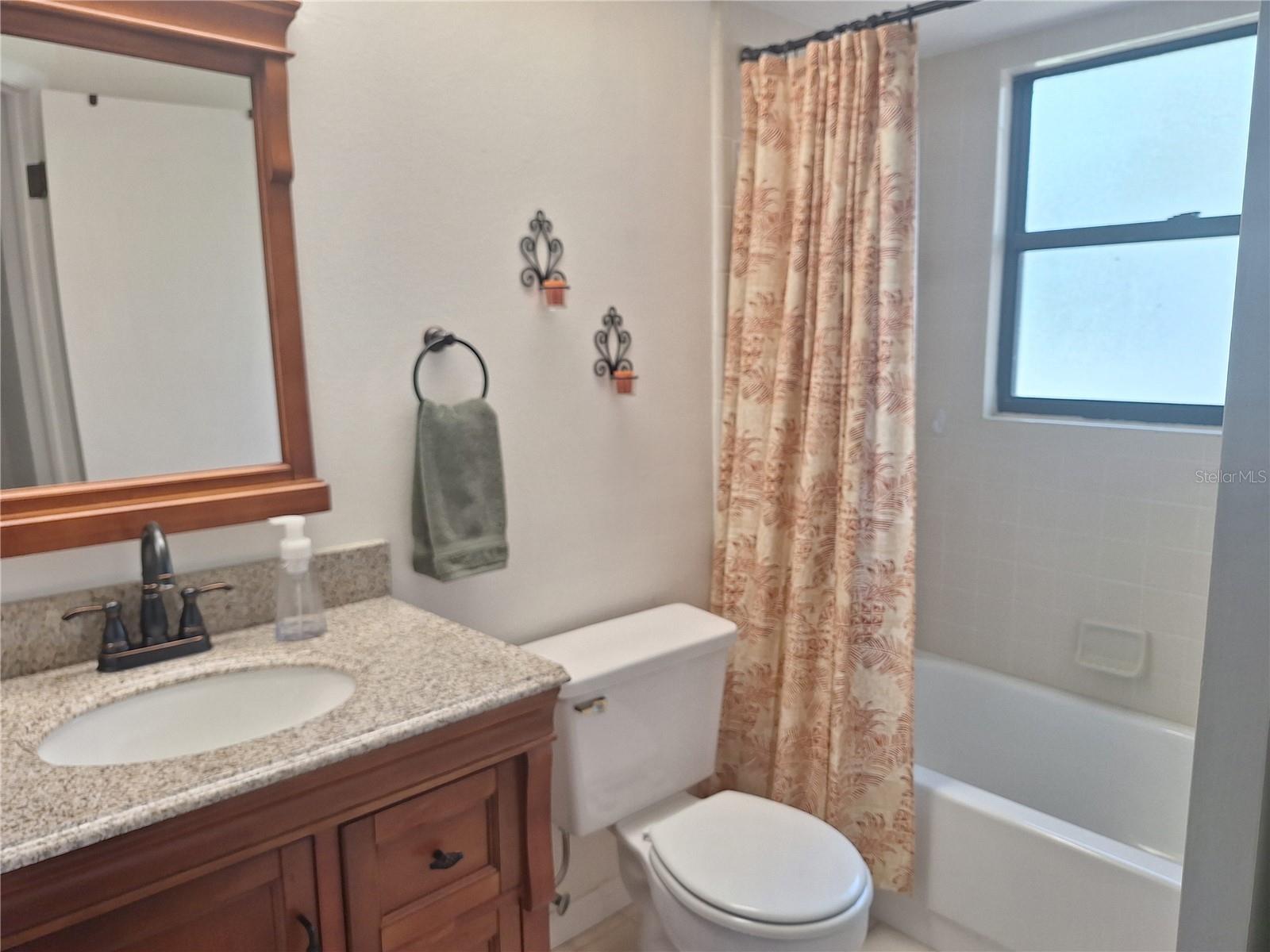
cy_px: 476
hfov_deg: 73.9
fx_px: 844
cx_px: 635
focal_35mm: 23
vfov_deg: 58.9
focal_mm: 5.54
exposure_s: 1/120
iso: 50
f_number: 1.8
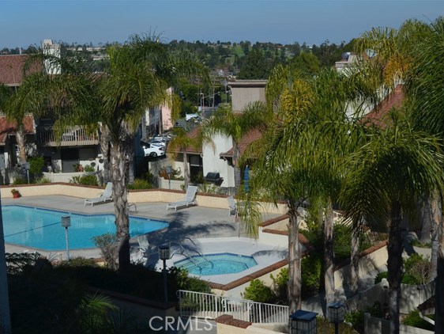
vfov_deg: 24.8
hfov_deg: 32.7
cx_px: 228
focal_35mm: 59
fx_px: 757
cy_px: 167
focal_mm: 36
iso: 100
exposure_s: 1/320
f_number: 9
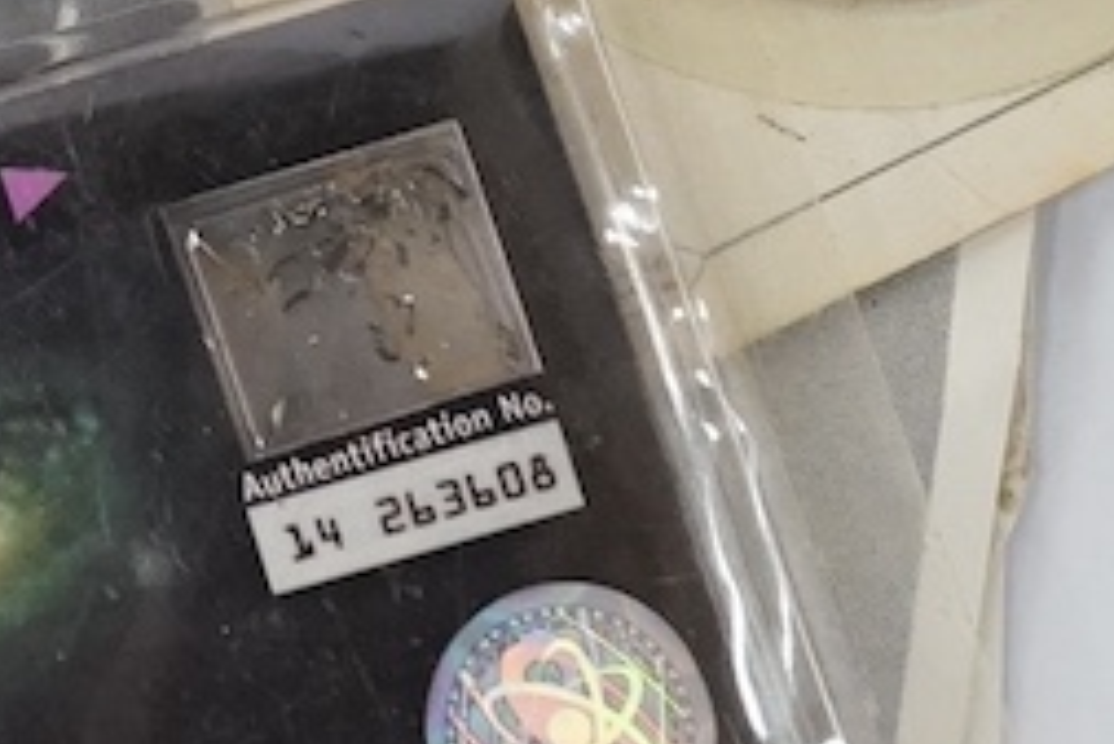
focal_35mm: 200
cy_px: 22
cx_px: -302
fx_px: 6192
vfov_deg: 6.9
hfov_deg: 10.1
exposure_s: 1/100
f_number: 8
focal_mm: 30
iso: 1600
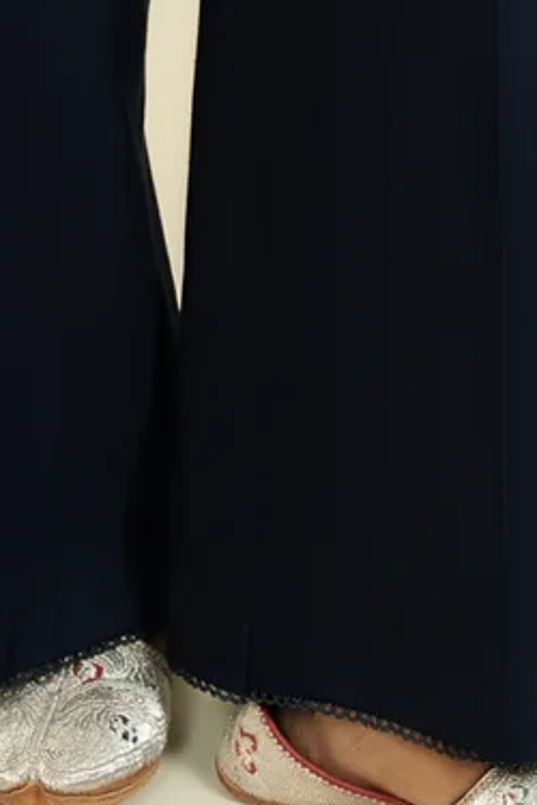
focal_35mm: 262
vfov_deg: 7.2
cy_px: -1375
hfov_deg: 5.3
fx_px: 5853
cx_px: 161
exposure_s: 1/250
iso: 200
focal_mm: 43.6
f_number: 5
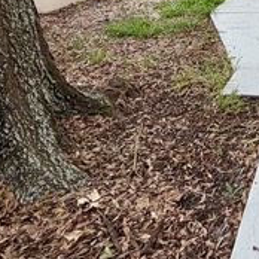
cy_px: -58
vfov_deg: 29.0
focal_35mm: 50
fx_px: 423
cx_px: 315
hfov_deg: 29.1
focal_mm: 2.22
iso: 50
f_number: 2.2
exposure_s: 1/269
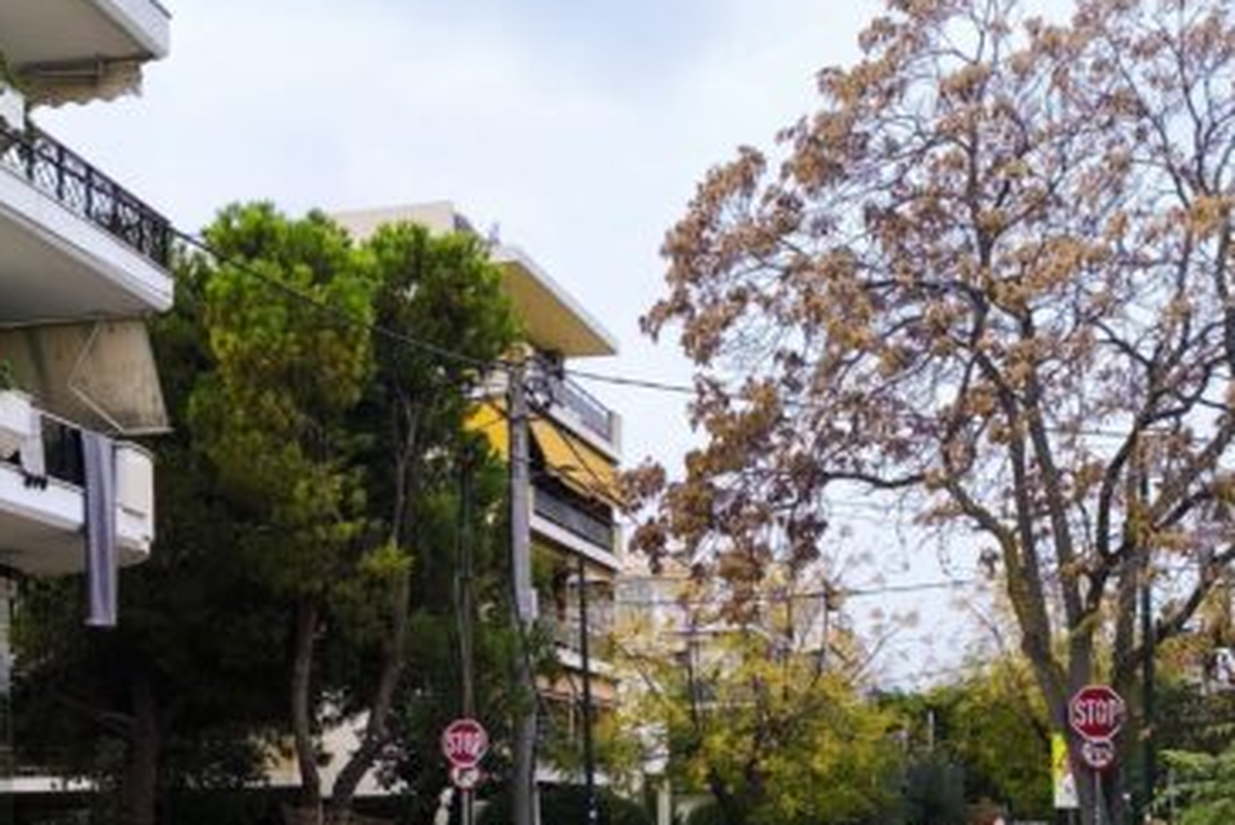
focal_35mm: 61
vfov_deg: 21.6
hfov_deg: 32.8
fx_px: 2093
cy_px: 794
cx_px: 489
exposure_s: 1/445
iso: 50
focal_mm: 6.14
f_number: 1.65
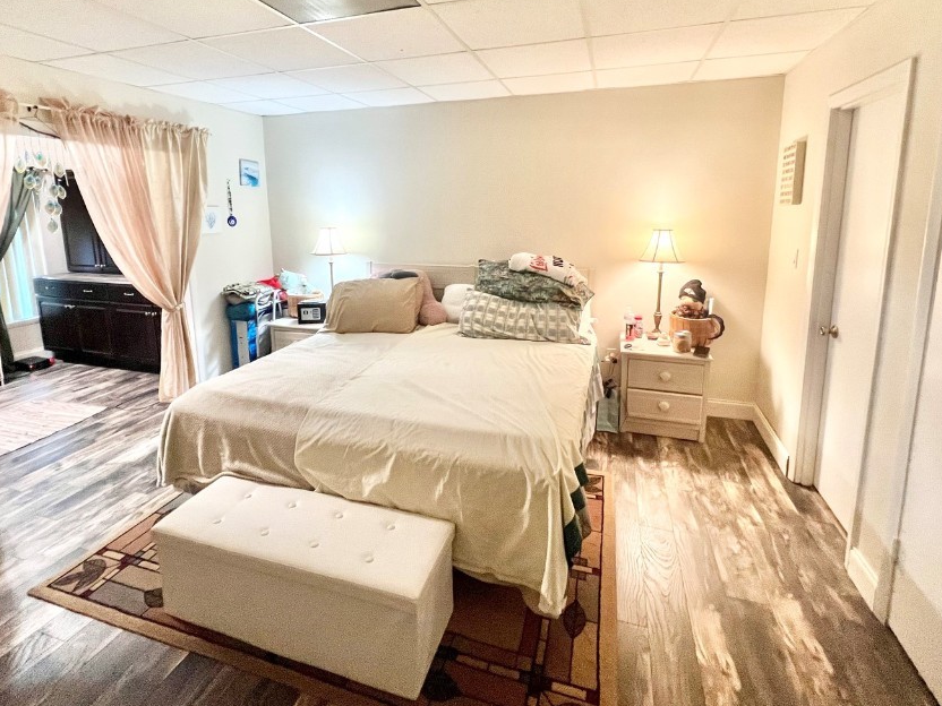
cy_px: 275
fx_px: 435
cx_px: 470
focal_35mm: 16
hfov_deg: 94.5
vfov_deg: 77.0
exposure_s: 1/60
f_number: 1.8
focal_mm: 1.57
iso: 320
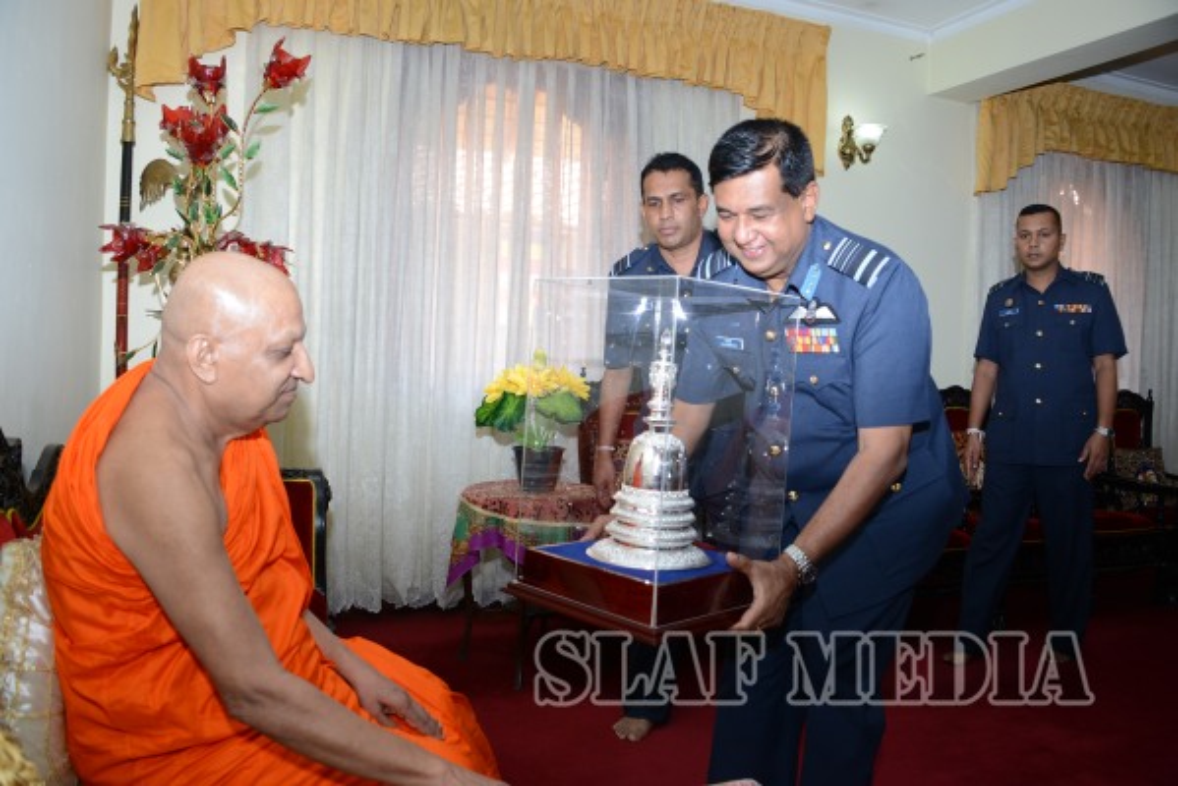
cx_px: 589
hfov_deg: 65.4
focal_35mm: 28
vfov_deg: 46.4
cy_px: 393
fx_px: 917
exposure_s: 1/125
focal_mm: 28
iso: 800
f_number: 6.3
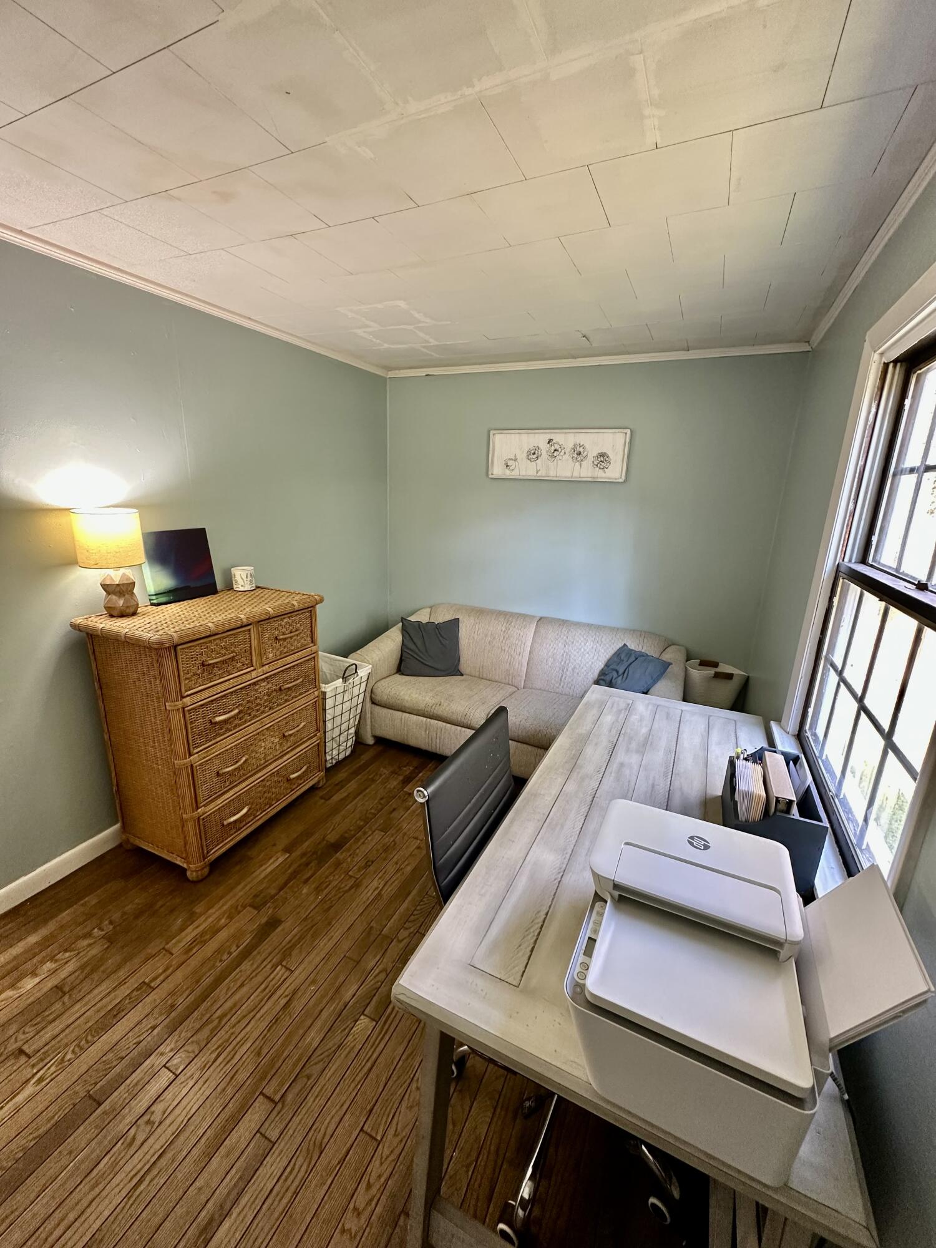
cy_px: 624
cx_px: 468
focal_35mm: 14
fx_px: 505
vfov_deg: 102.1
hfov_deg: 85.7
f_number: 2.2
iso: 250
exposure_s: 1/60
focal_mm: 2.22
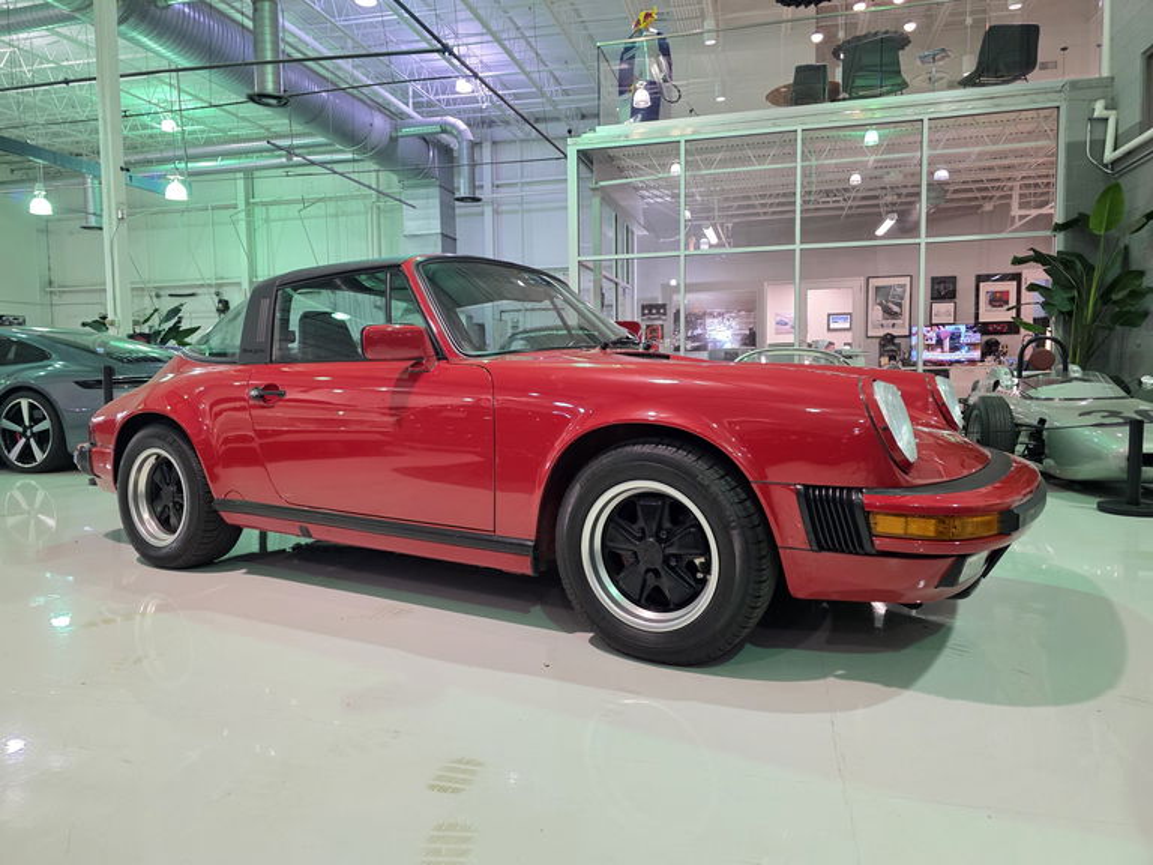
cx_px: 576
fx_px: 766
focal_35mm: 23
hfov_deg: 73.9
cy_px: 432
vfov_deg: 58.9
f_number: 1.7
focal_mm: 6.3
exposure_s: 1/120
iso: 640
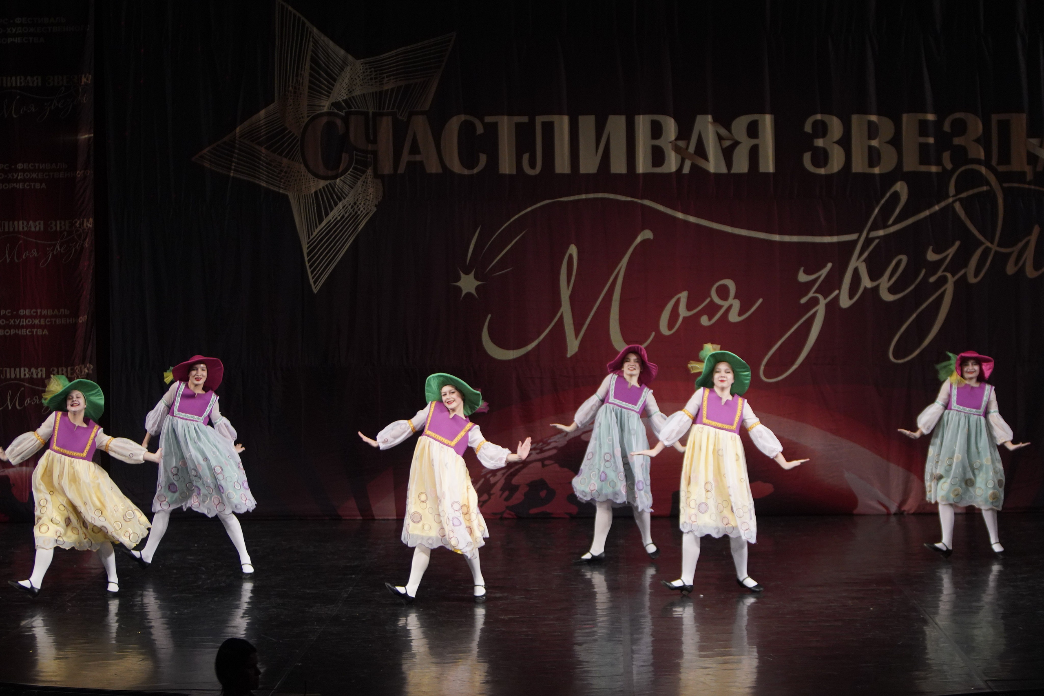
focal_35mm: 105
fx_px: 3045
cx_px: 522
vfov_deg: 13.0
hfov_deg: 19.5
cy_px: 348
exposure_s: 1/500
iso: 1600
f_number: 2.8
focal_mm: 70
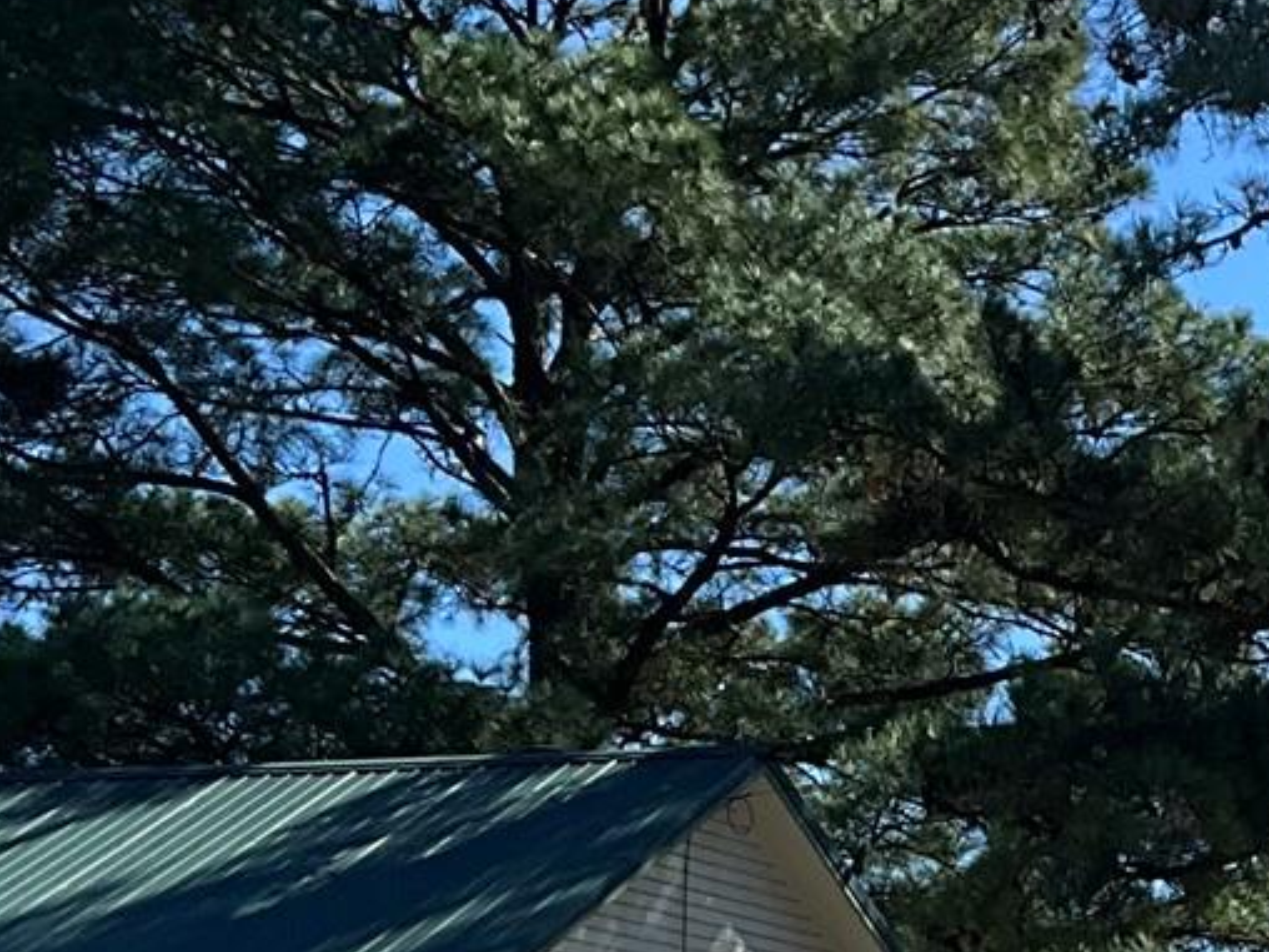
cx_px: 1426
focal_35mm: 117
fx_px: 4289
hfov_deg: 16.3
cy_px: 1399
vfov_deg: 12.1
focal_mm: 3
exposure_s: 1/2058
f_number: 1.8
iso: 25
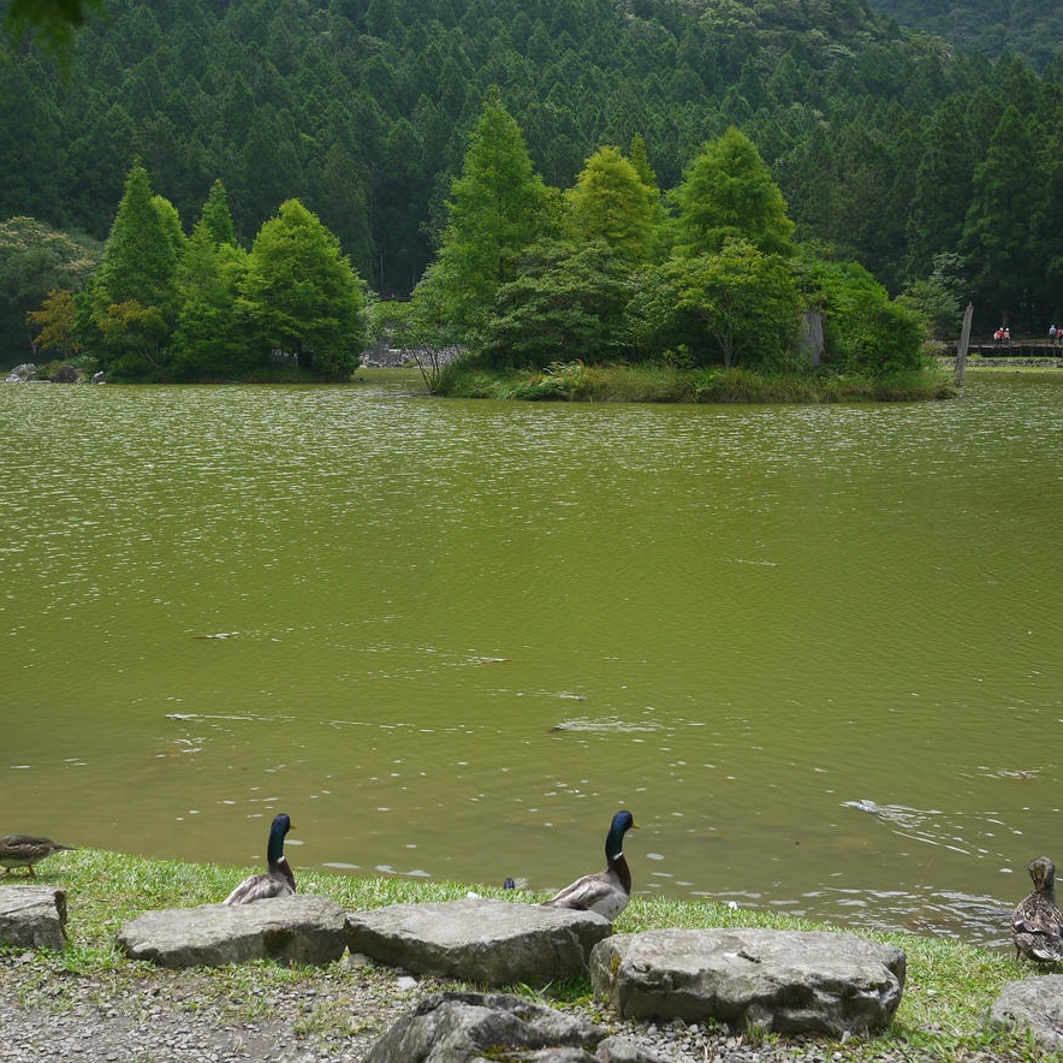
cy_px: 538
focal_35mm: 48
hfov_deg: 35.4
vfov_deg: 35.4
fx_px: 1668
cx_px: 522
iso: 160
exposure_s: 1/500
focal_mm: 20
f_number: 4
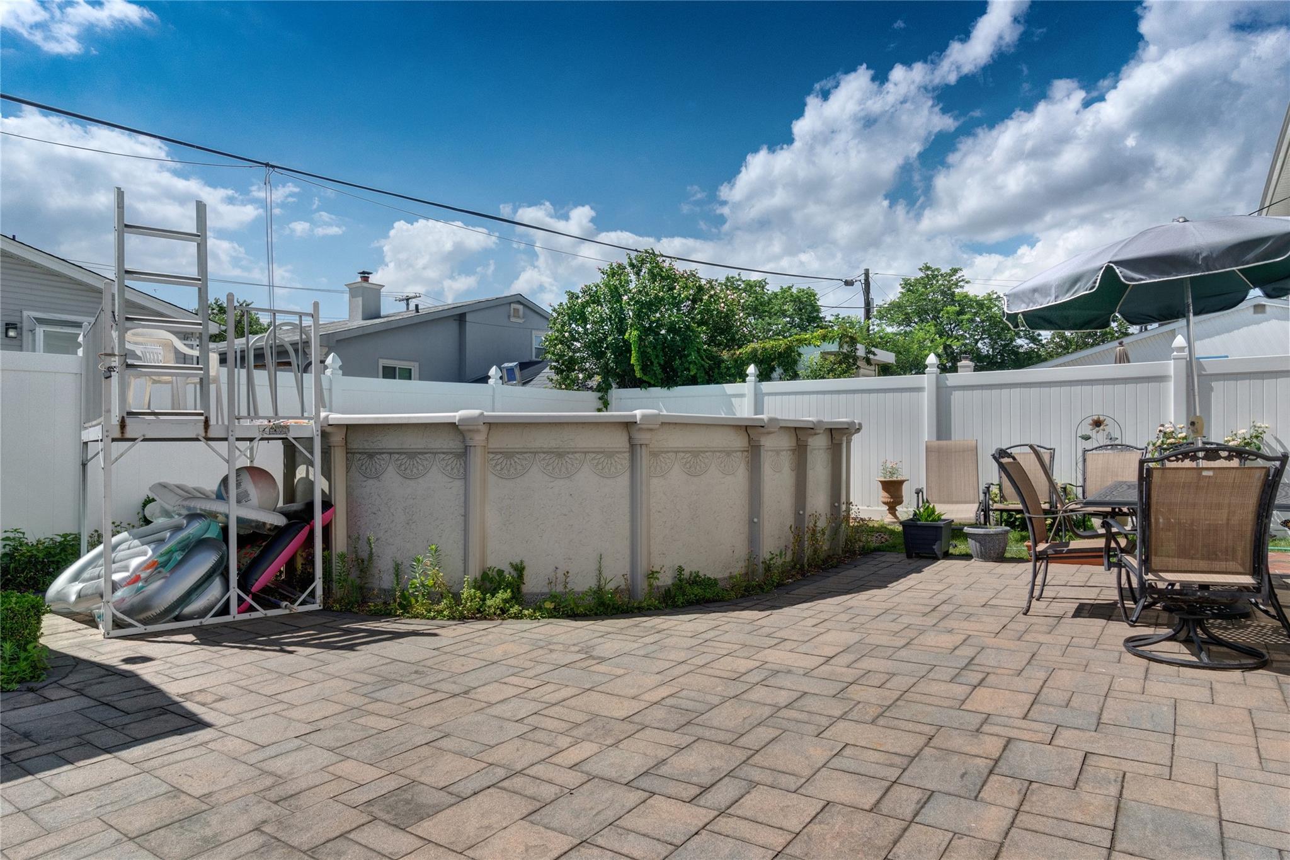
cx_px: 645
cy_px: 430
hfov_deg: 81.2
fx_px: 752
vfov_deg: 59.5
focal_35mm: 21
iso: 800
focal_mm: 14
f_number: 9
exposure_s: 1/2500
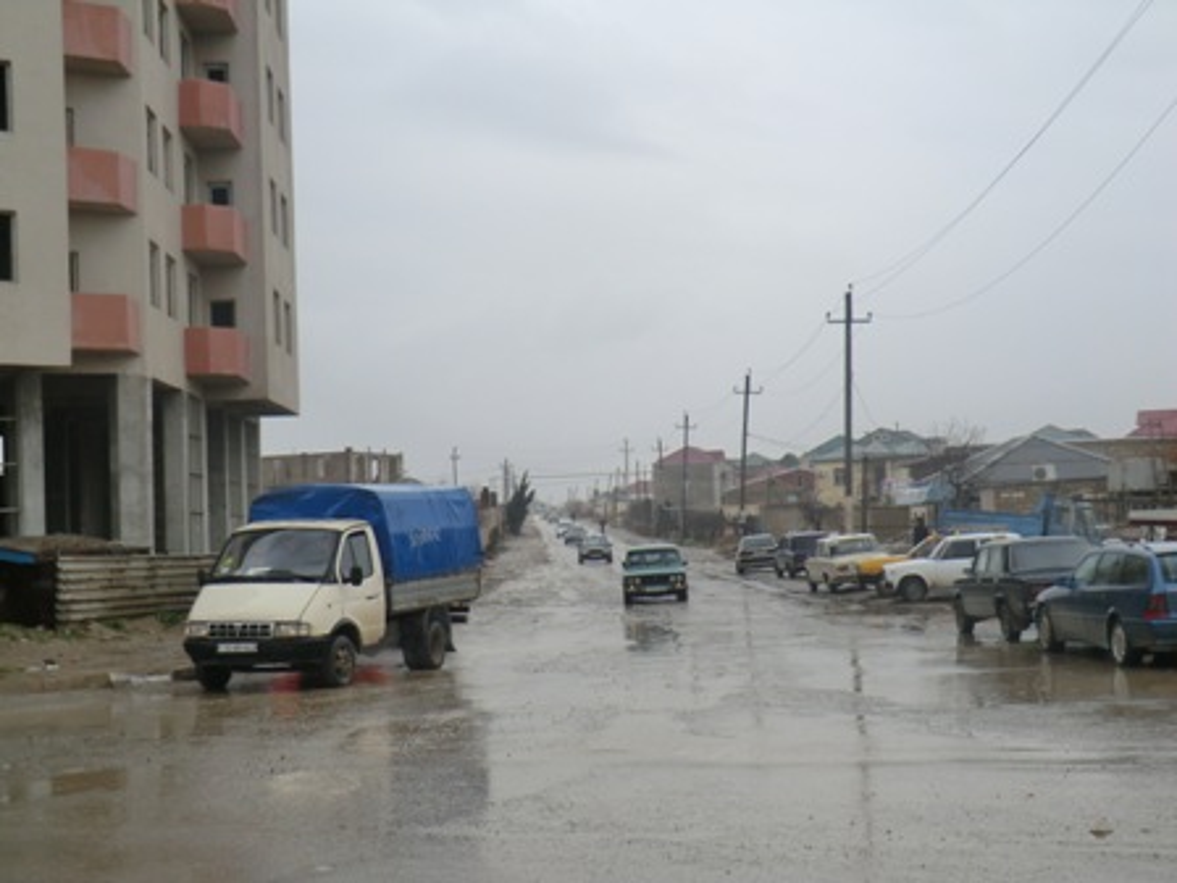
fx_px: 1870
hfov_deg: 34.9
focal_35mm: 55
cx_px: 588
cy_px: 442
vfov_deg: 26.6
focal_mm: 9.8
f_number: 4.2
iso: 64
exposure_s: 1/80
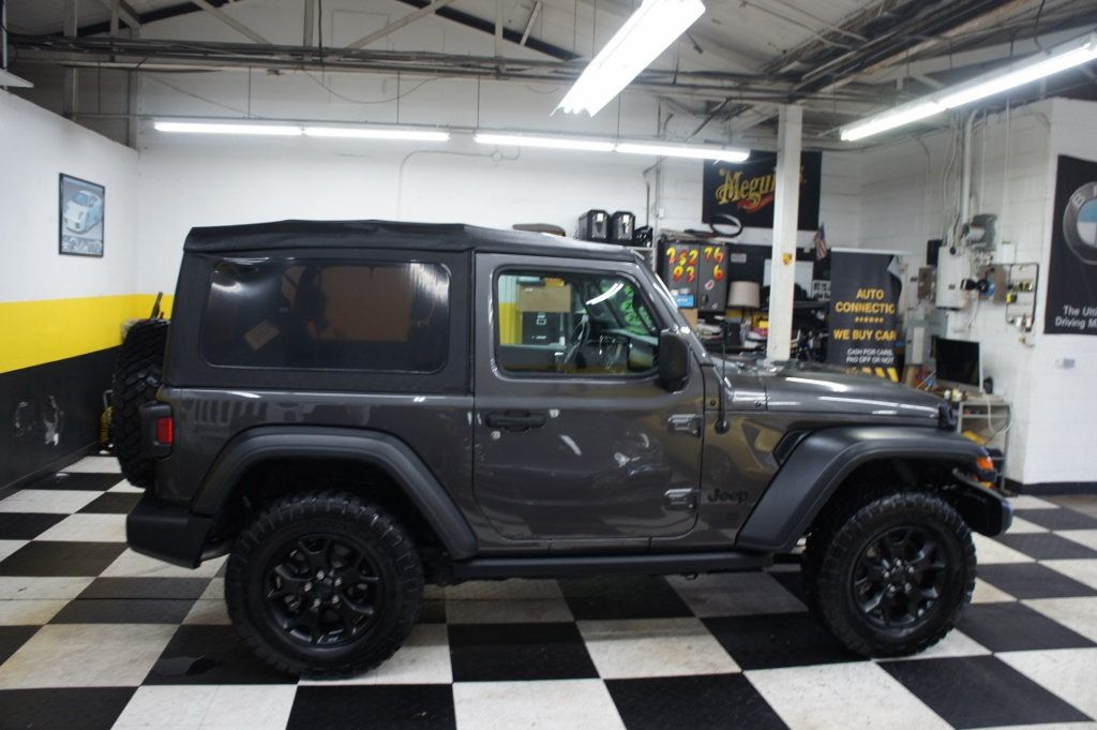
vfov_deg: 47.9
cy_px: 365
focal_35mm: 27
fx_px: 822
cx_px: 548
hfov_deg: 67.4
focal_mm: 18
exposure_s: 1/30
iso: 400
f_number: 3.5
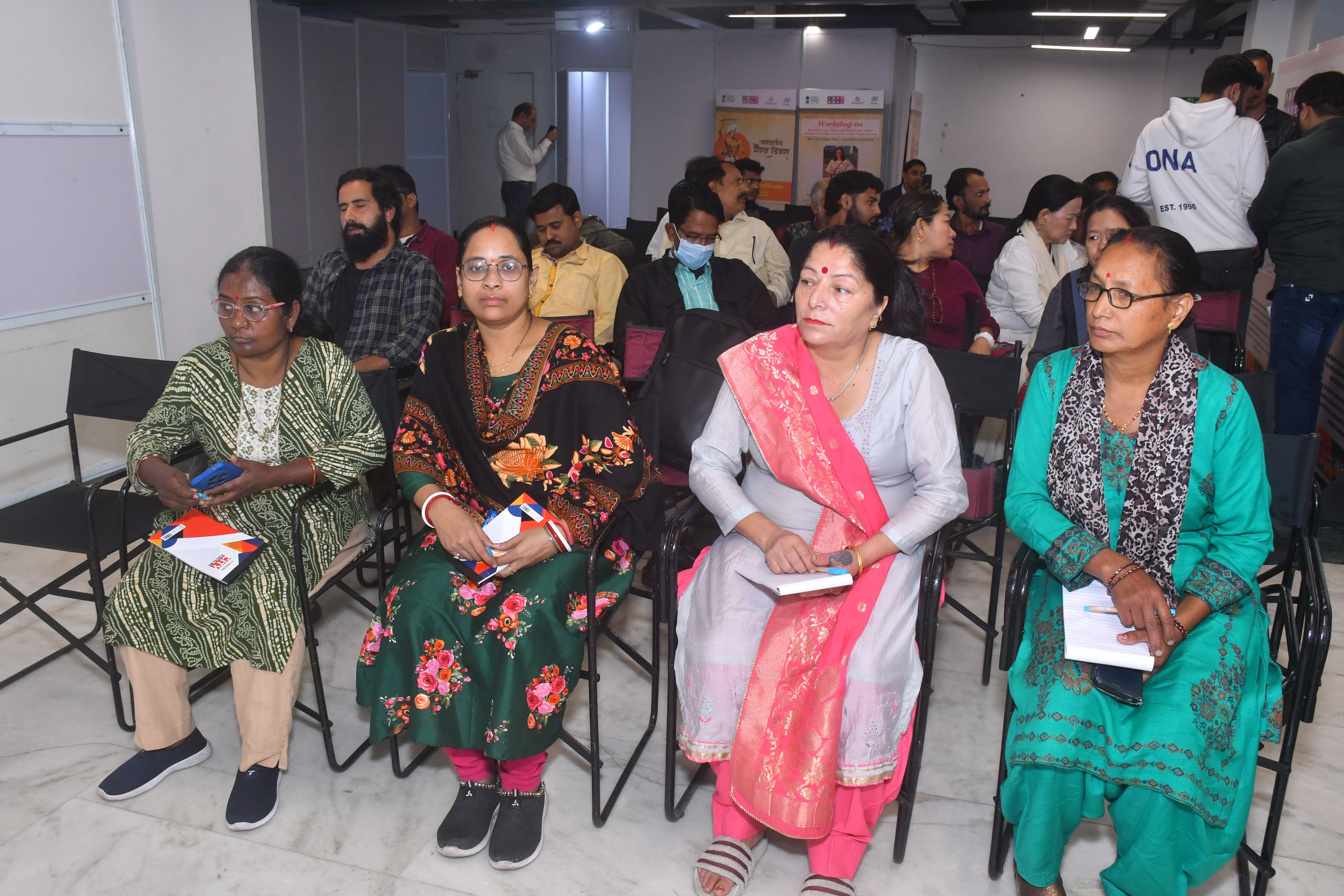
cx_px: 672
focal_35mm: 30
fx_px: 1120
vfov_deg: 43.6
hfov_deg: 61.9
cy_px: 448
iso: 1250
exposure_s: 1/125
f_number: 6.3
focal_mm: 20
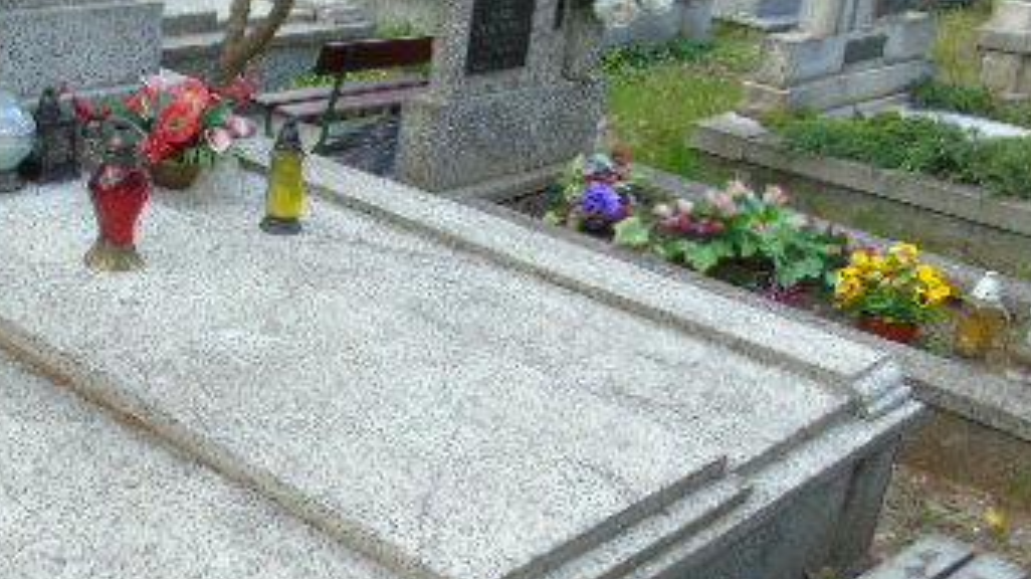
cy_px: 280
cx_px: 199
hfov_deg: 39.0
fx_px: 1394
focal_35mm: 51
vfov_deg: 23.5
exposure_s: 1/100
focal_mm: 4.4
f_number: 3.4
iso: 80
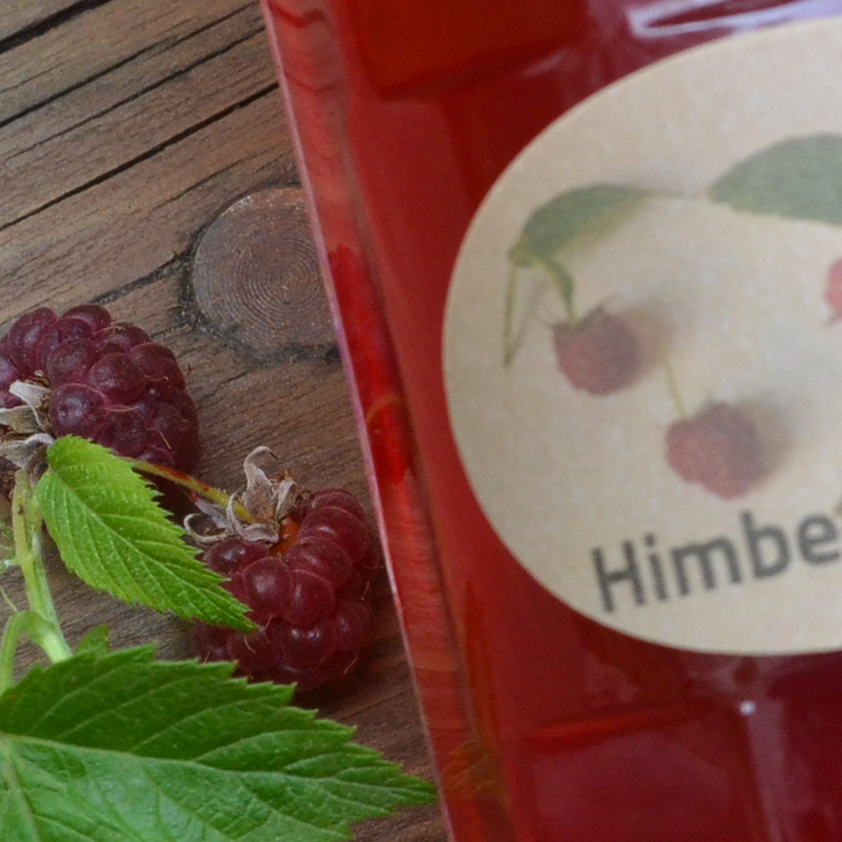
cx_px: 844
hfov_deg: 7.9
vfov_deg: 8.0
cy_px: 416
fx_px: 6036
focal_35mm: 219
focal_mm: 55
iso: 1600
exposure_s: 1/400
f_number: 10
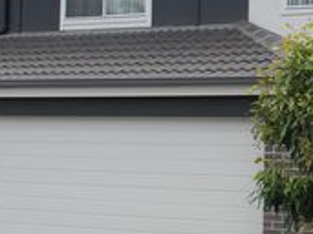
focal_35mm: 99
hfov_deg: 19.3
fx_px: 897
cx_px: 302
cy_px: 89
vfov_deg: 14.9
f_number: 6.3
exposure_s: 1/160
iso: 100
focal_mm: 25
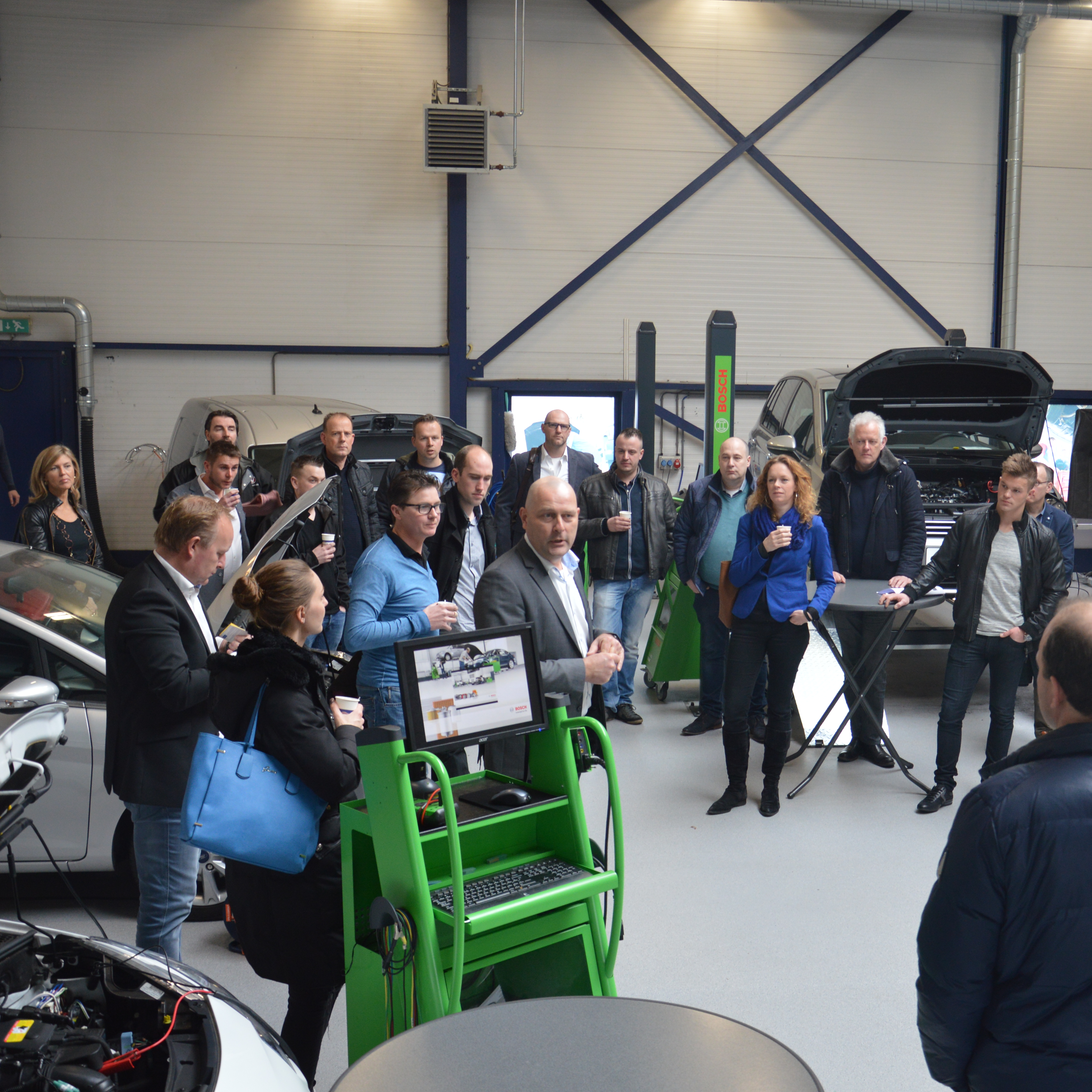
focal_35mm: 43
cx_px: 747
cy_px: 557
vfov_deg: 39.2
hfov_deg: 38.6
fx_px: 1535
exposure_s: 1/60
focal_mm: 22
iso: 400
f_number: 3.8
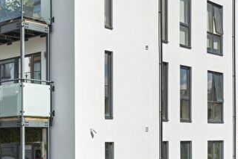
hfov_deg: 28.4
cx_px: 21
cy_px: 41
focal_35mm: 68
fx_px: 450
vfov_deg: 19.9
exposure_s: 1/250
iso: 320
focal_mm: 31
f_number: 8
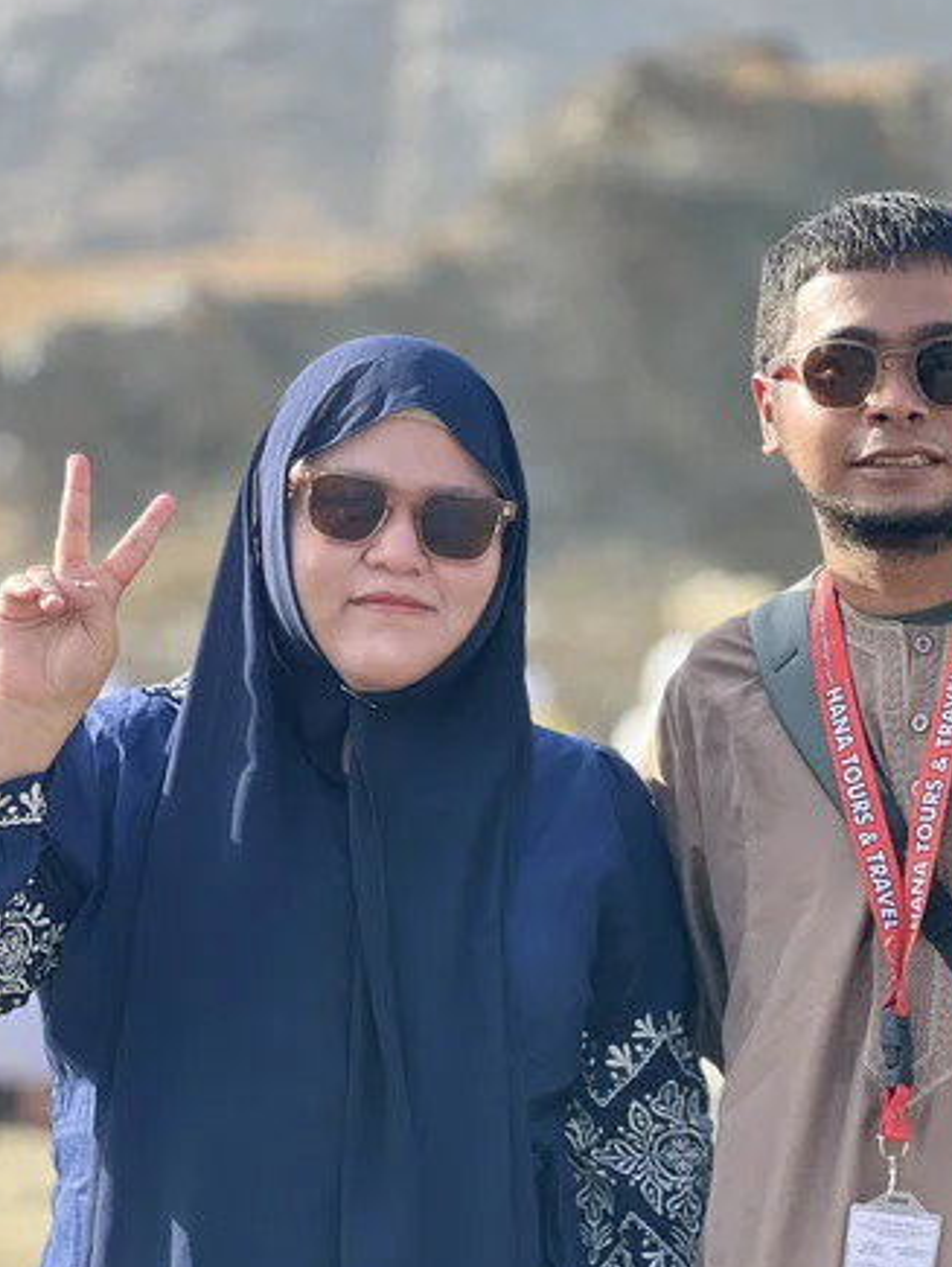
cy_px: 840
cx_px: 659
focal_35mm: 119
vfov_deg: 16.5
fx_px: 4357
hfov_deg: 12.4
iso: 25
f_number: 2.8
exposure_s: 1/121
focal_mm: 9
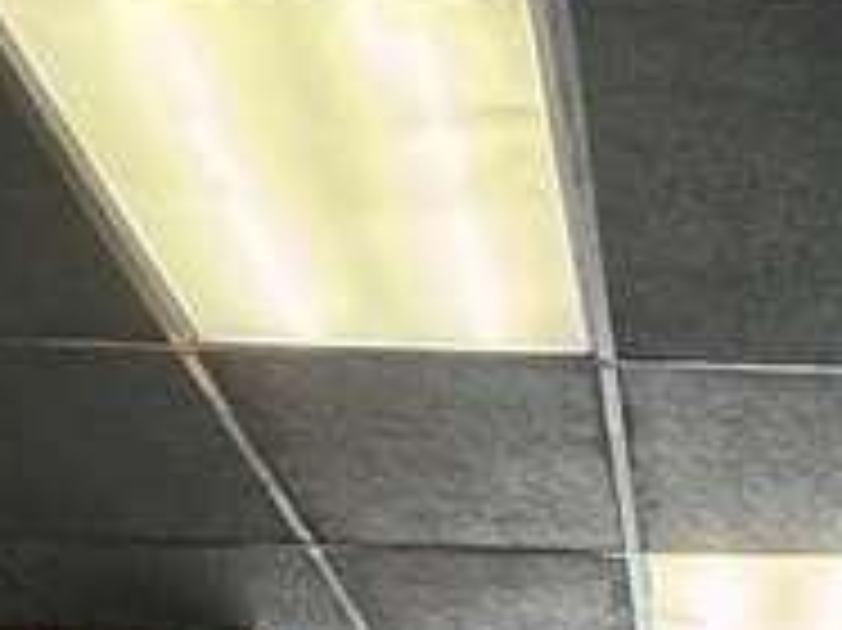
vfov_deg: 11.3
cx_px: 1103
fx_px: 2625
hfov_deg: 17.1
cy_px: 1539
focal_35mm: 108
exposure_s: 1/120
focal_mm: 2.22
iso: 250
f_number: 2.2
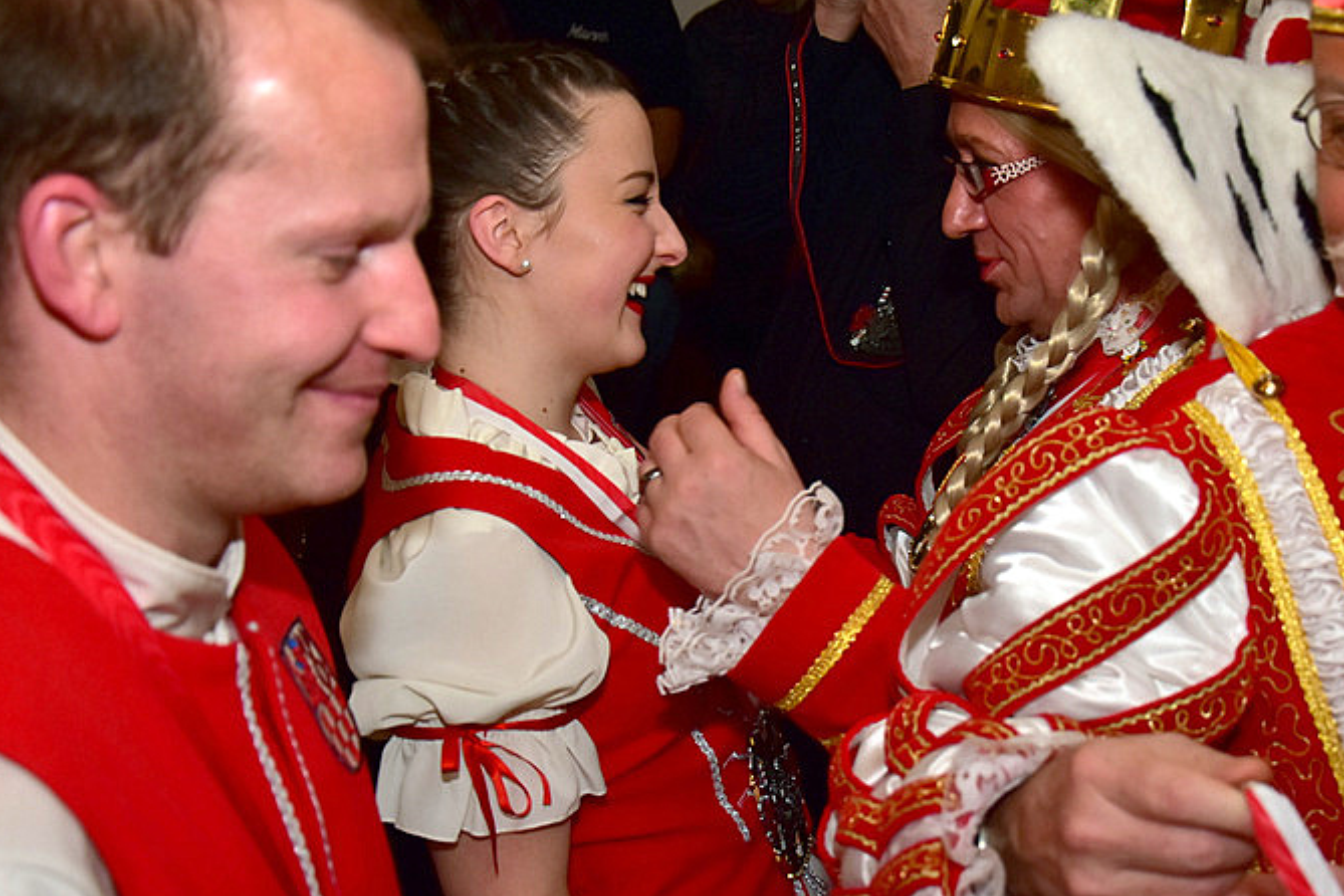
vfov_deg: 22.2
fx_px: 2277
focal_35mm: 61
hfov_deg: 32.8
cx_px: 792
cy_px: 510
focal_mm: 34
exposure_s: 1/320
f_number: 4.2
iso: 400
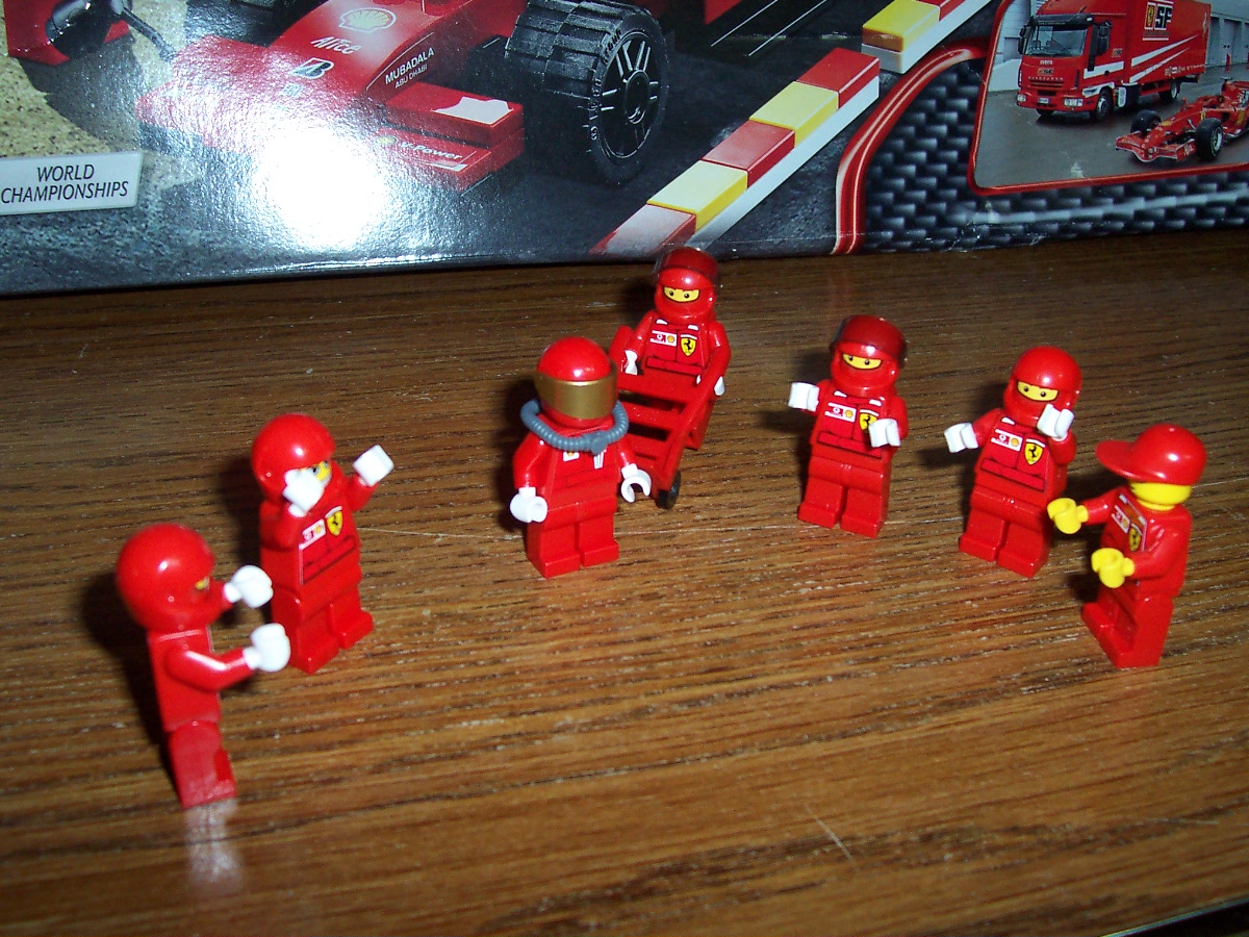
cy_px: 468
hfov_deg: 50.1
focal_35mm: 37
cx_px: 624
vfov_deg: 38.7
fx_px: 1335
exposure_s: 1/60
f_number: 2.8
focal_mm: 5.6
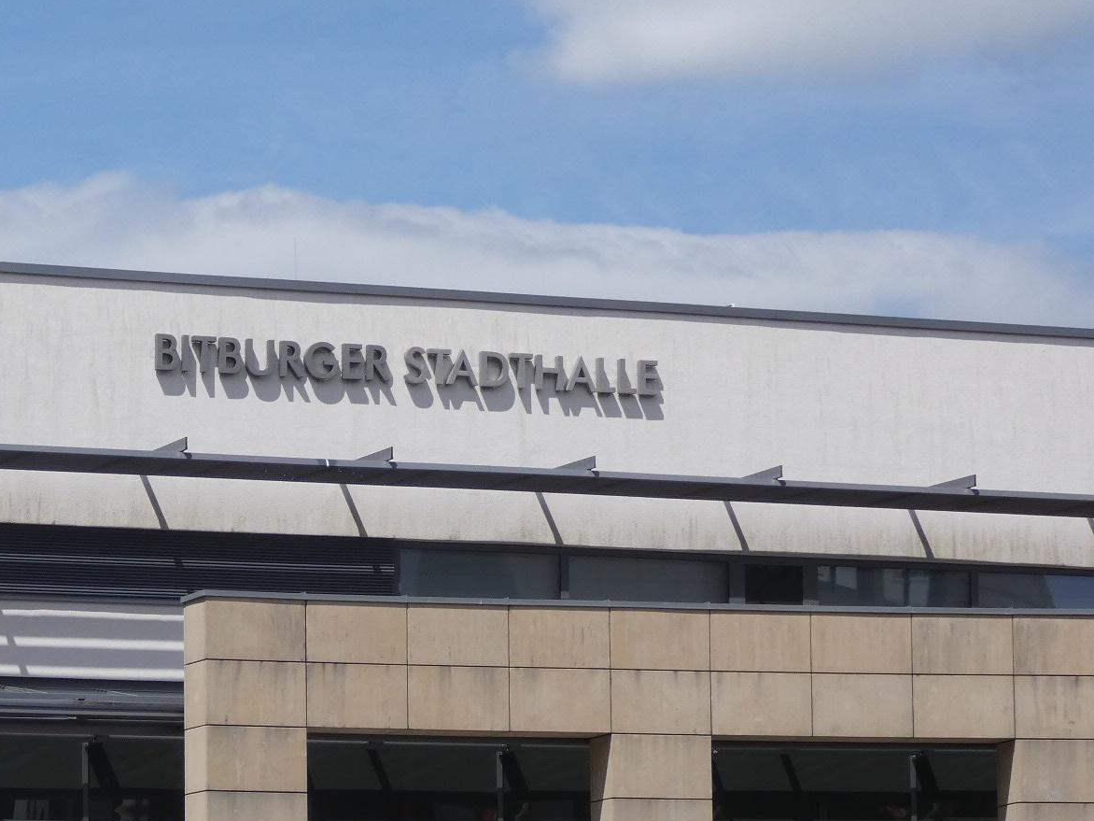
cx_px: 39
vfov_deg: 11.4
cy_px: 746
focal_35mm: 129
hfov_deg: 15.1
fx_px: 4077
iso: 80
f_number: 4.2
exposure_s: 1/800
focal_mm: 11.3
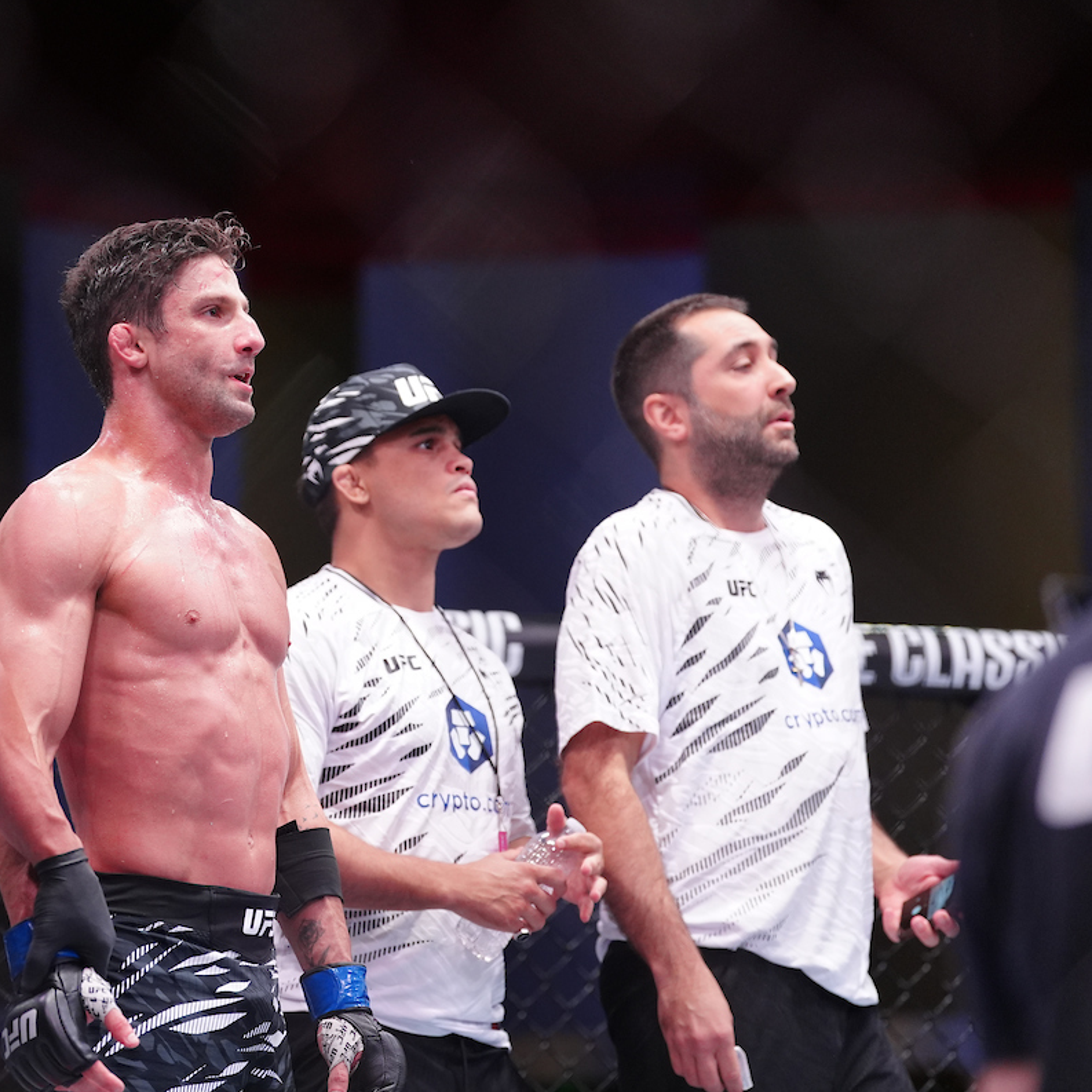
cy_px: 544
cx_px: 390
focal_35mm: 153
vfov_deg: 11.4
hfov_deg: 11.4
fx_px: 5461
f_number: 2.8
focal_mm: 119
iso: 2500
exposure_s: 1/640
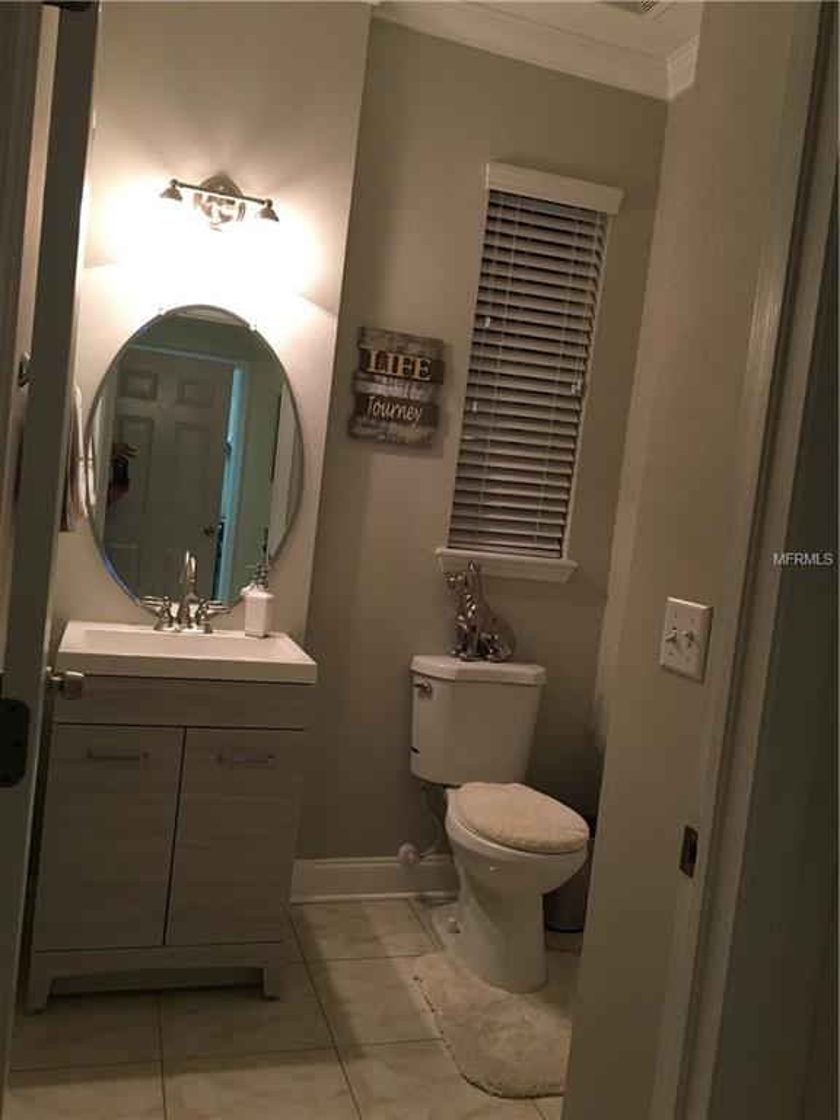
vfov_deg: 61.7
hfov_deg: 48.2
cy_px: 560
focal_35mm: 29
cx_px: 420
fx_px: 938
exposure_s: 1/30
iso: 125
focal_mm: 4.15
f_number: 2.2
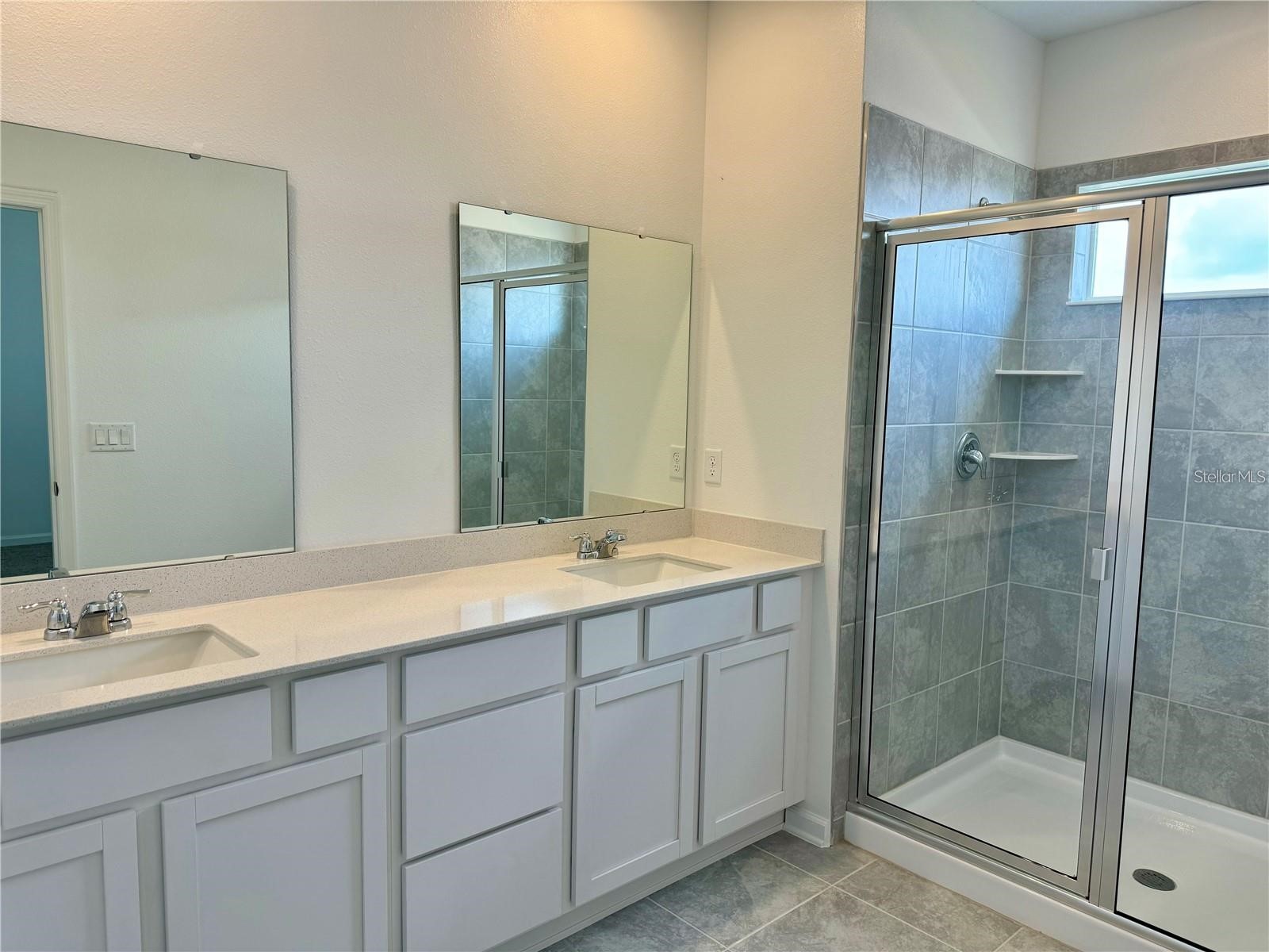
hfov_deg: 71.6
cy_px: 476
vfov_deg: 56.8
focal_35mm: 24
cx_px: 634
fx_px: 880
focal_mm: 6.76
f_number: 1.78
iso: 64
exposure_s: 1/141
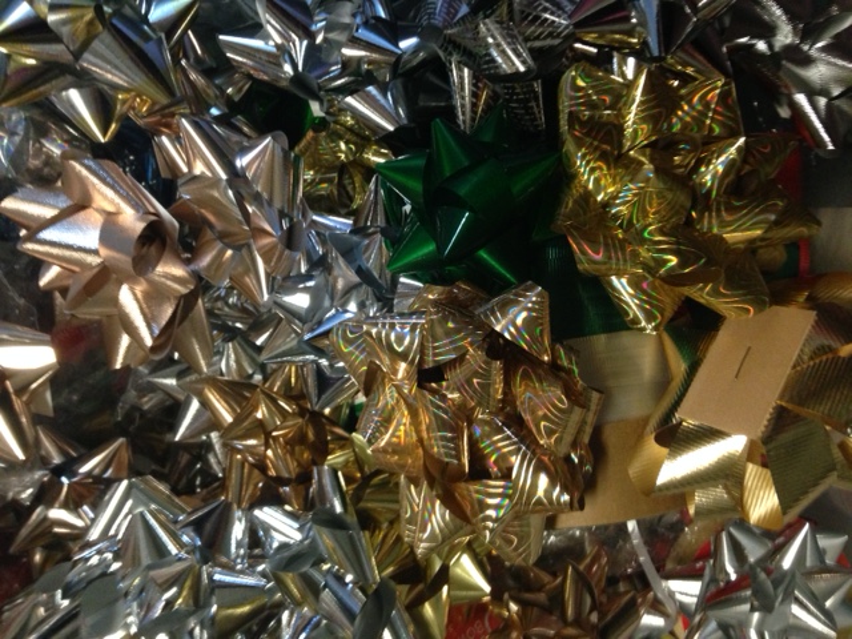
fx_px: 812
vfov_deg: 42.9
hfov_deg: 55.4
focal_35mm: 33
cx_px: 426
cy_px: 320
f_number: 2.4
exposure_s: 1/15
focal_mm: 4.12
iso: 320
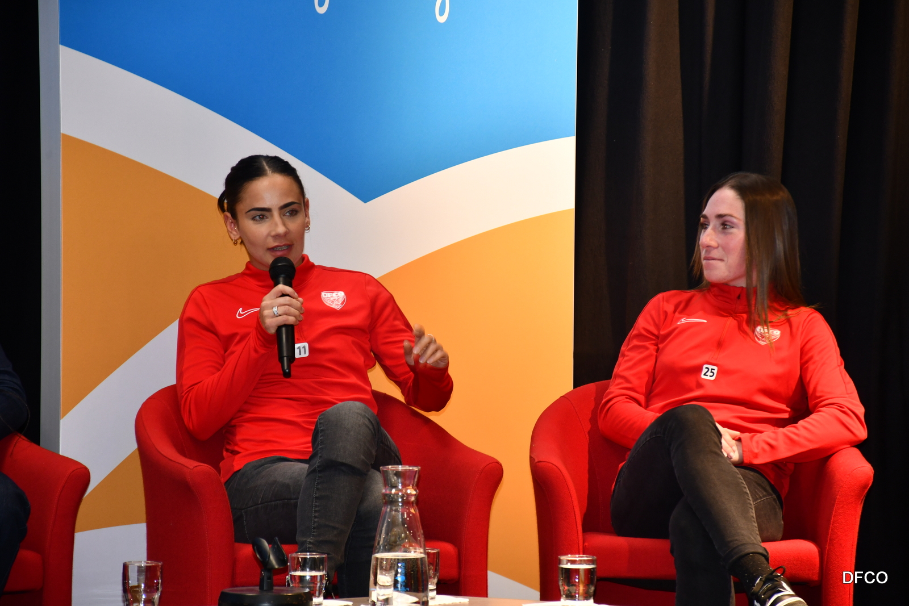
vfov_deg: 7.9
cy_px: 303
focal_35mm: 174
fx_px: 4394
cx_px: 454
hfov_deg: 11.8
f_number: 5.6
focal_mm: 116
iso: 720
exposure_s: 1/60
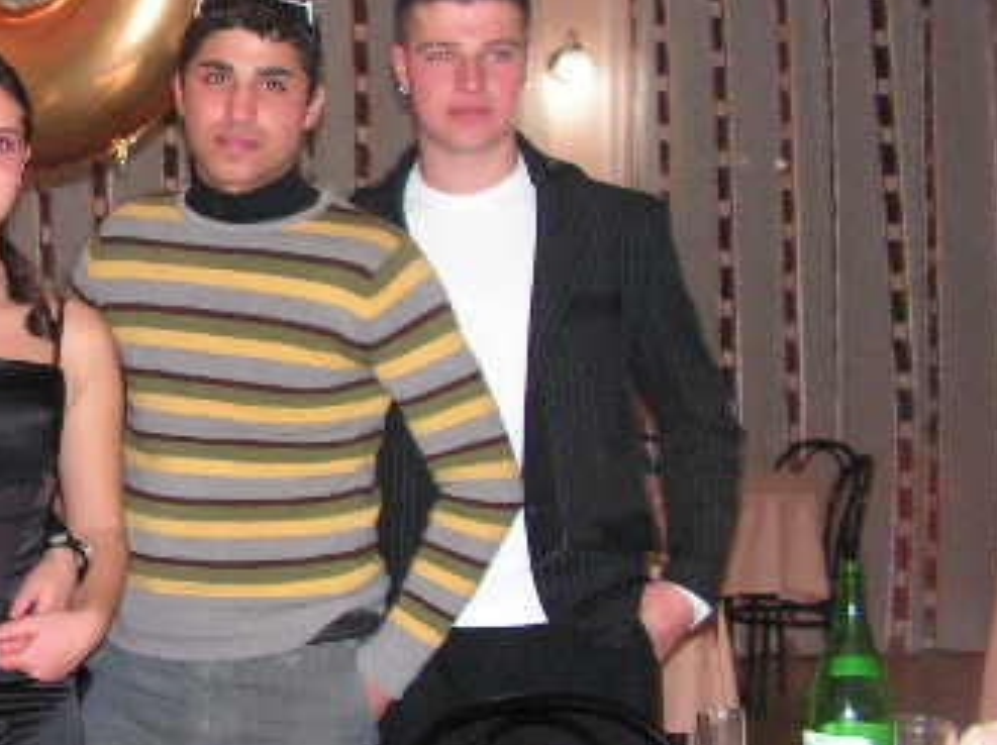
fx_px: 2129
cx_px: 39
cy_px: 309
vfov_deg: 19.8
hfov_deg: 25.3
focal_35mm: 74
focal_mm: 6.4
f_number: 3.2
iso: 200
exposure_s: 1/40
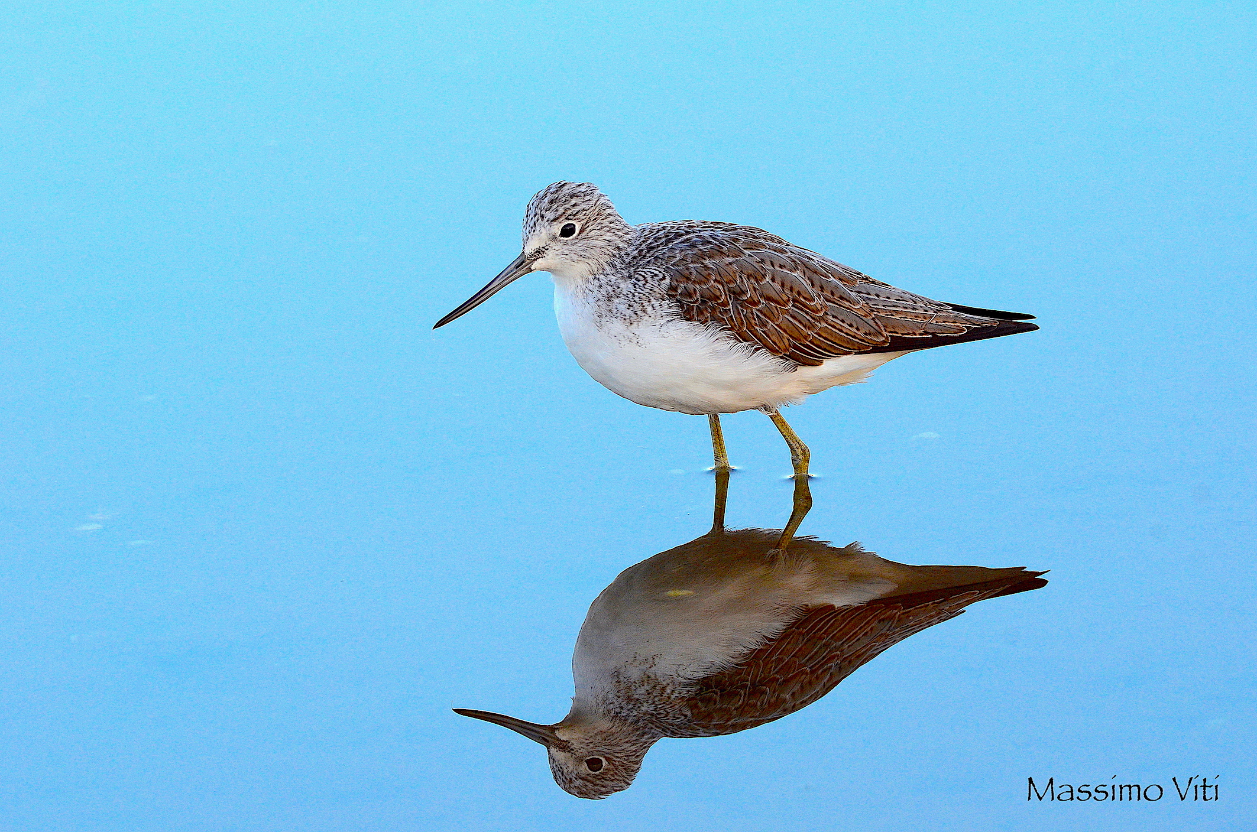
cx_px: 628
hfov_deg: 3.9
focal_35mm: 525
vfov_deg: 2.6
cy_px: 416
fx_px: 18293
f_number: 8
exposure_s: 1/320
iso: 800
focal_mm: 350
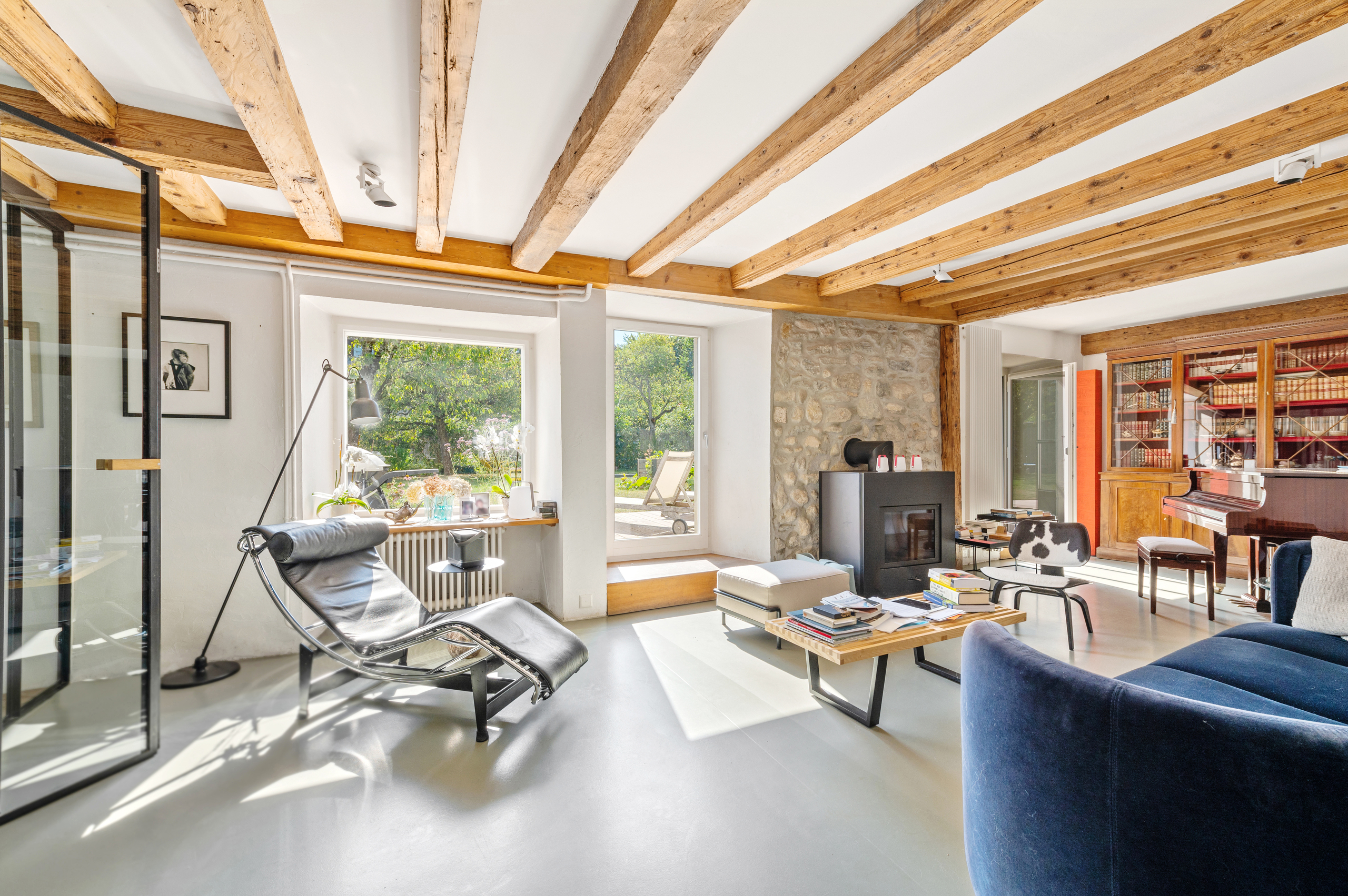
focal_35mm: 14
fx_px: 524
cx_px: 674
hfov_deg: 104.3
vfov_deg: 81.1
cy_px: 448
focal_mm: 14
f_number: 8
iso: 200
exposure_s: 1/25
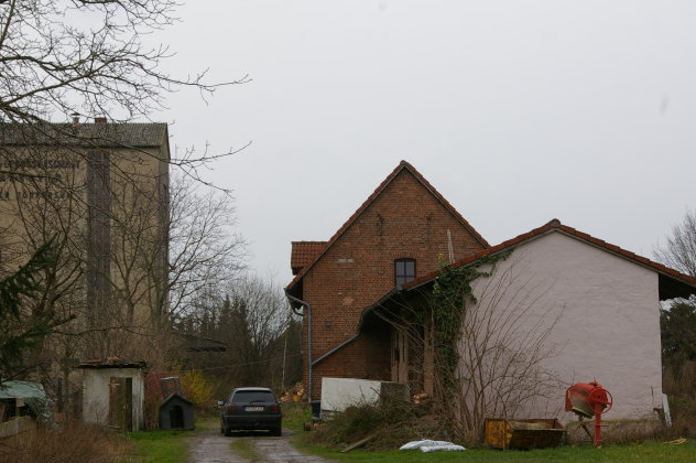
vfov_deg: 17.9
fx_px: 1468
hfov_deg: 26.7
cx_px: 355
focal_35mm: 76
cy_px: 272
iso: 200
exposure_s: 1/125
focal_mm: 40
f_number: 11
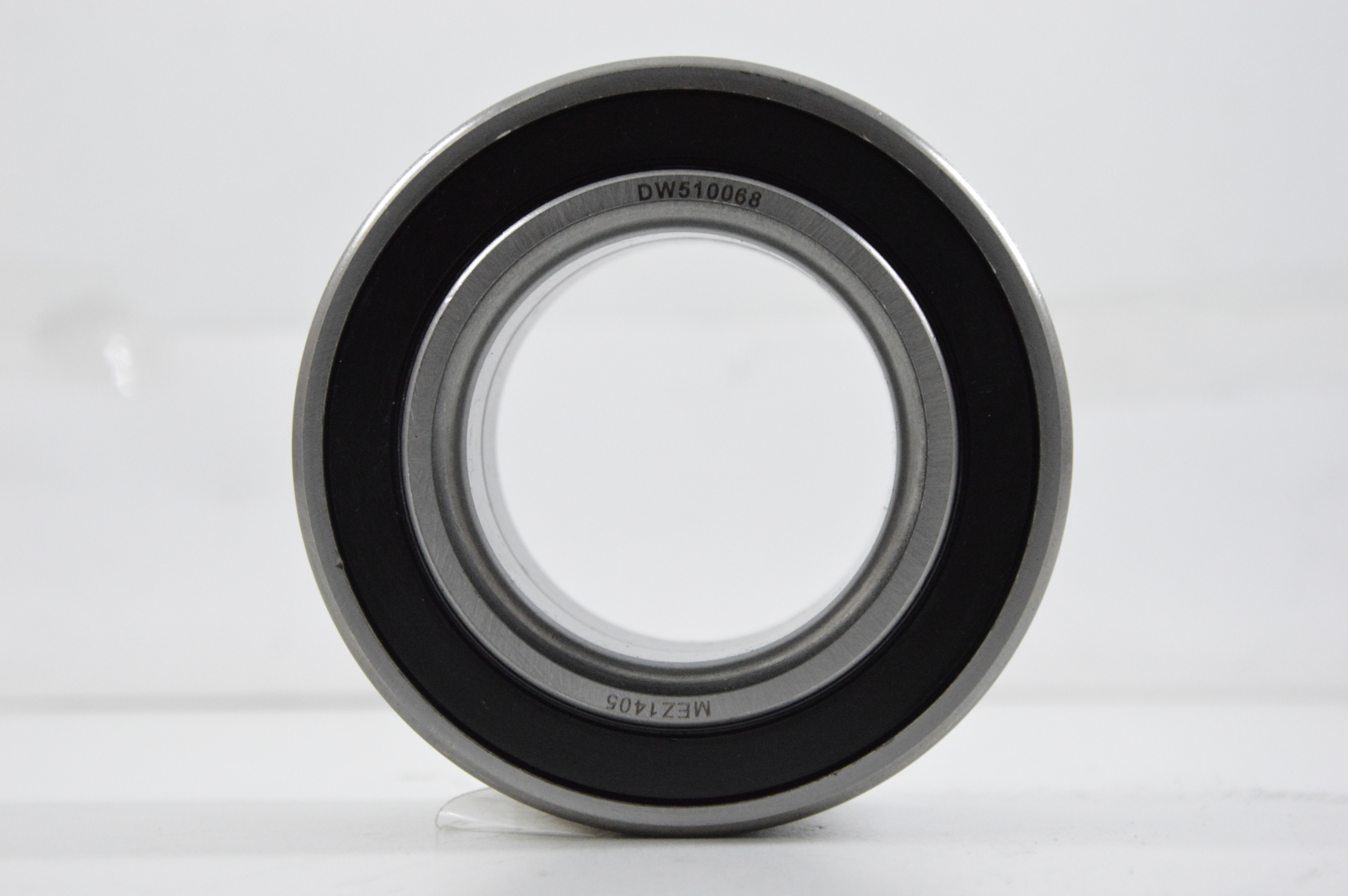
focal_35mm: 120
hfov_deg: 17.1
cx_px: 674
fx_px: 4489
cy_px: 448
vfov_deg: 11.4
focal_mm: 80
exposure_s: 1/100
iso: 3200
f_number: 8
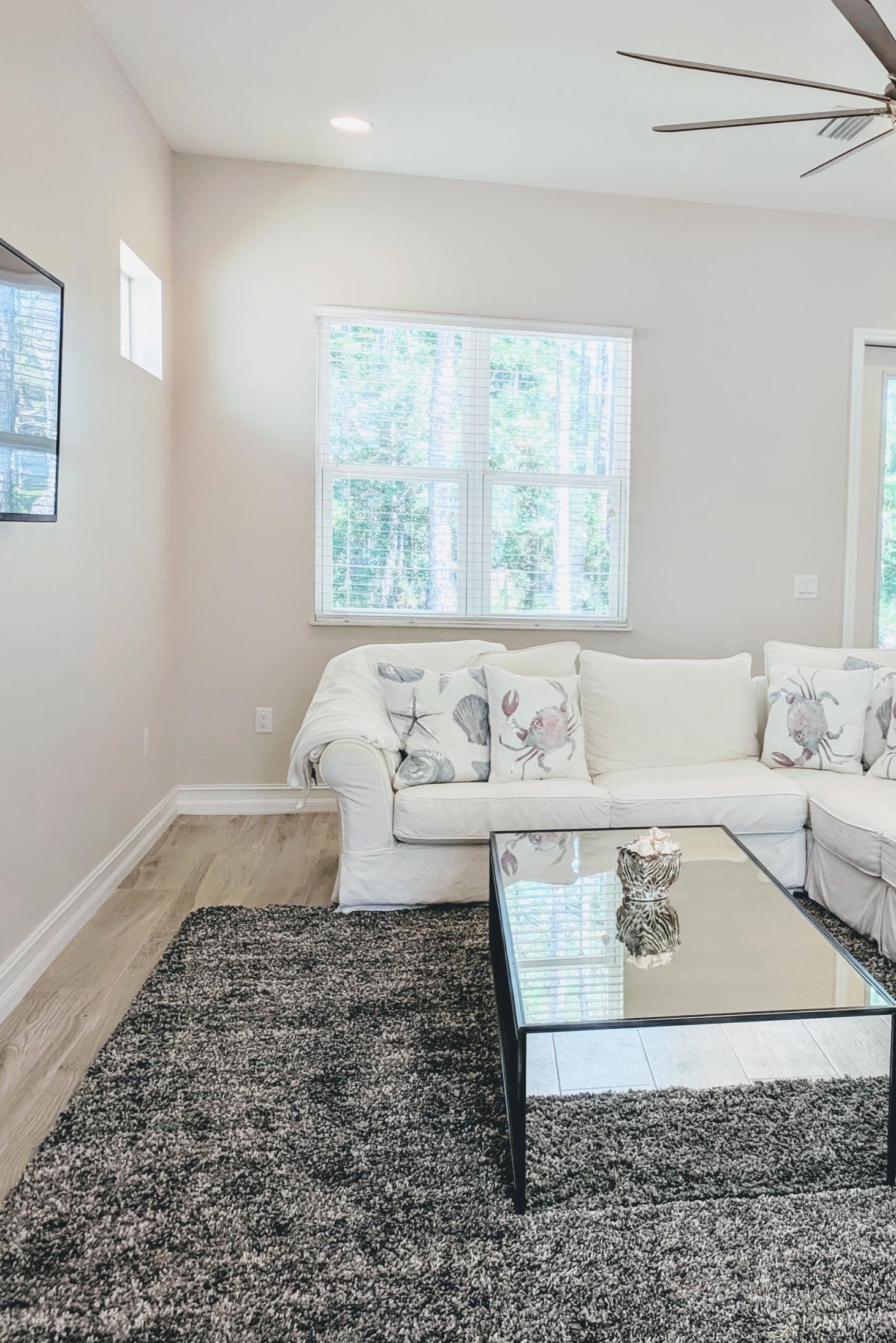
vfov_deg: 51.9
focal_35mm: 37
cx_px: 754
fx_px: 1381
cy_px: 659
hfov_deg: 34.5
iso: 70
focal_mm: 4.67
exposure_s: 1/170
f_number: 2
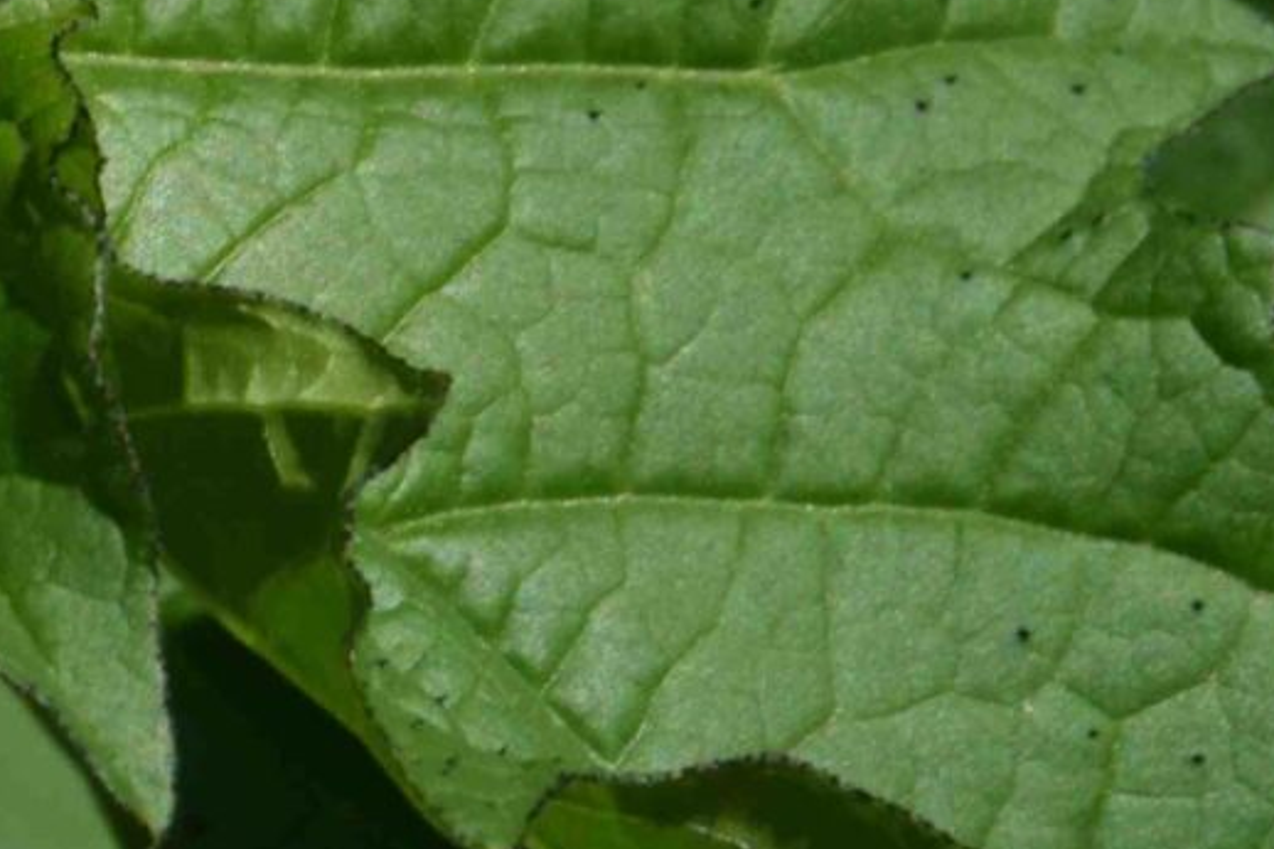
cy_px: -748
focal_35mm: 1000
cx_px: -173
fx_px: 35392
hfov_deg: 2.1
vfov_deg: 1.4
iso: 500
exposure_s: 1/500
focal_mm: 135
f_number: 16
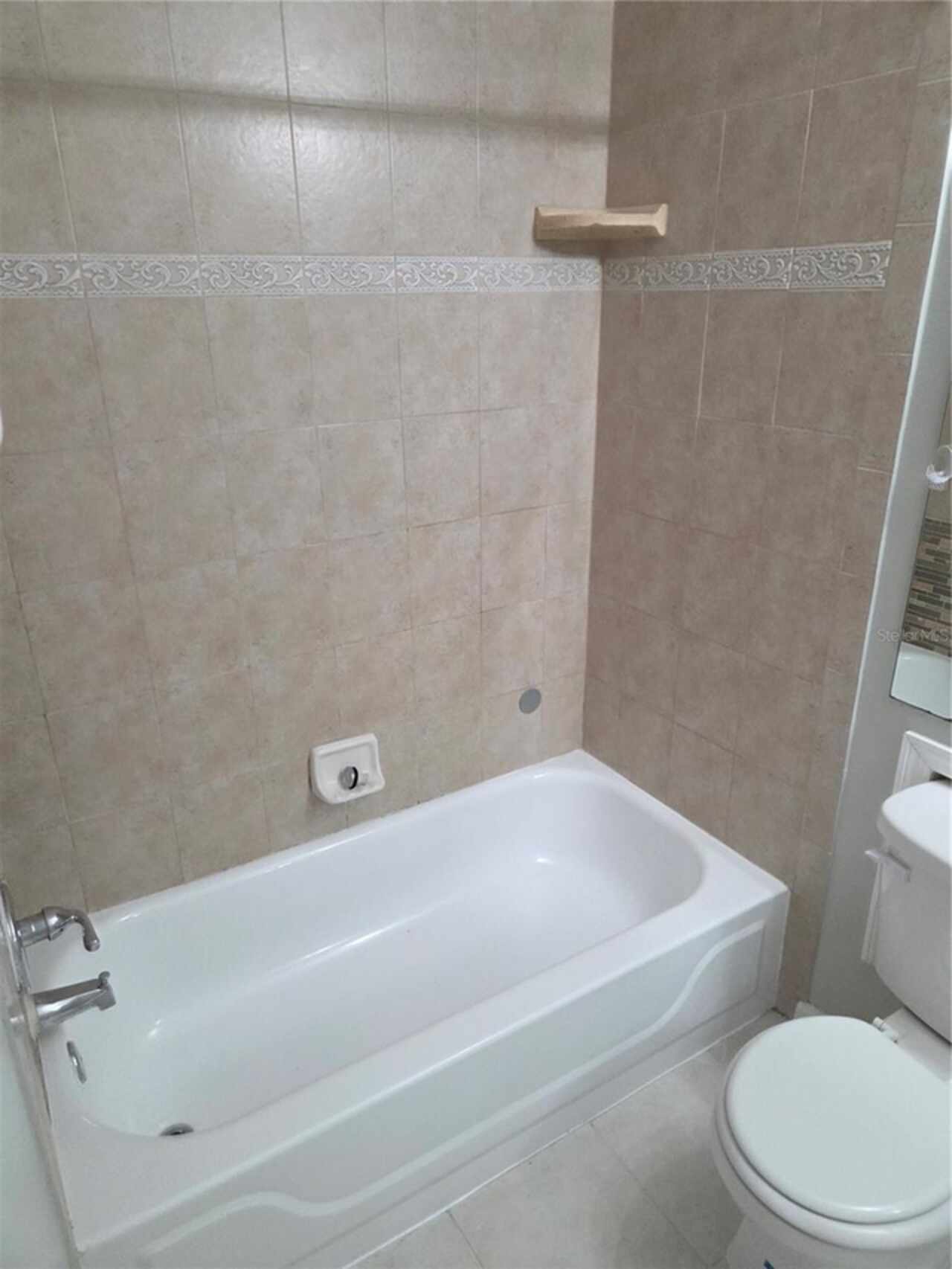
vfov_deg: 73.9
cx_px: 476
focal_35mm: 23
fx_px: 843
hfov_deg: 58.9
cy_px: 634
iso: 400
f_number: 1.8
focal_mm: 5.4
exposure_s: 1/120
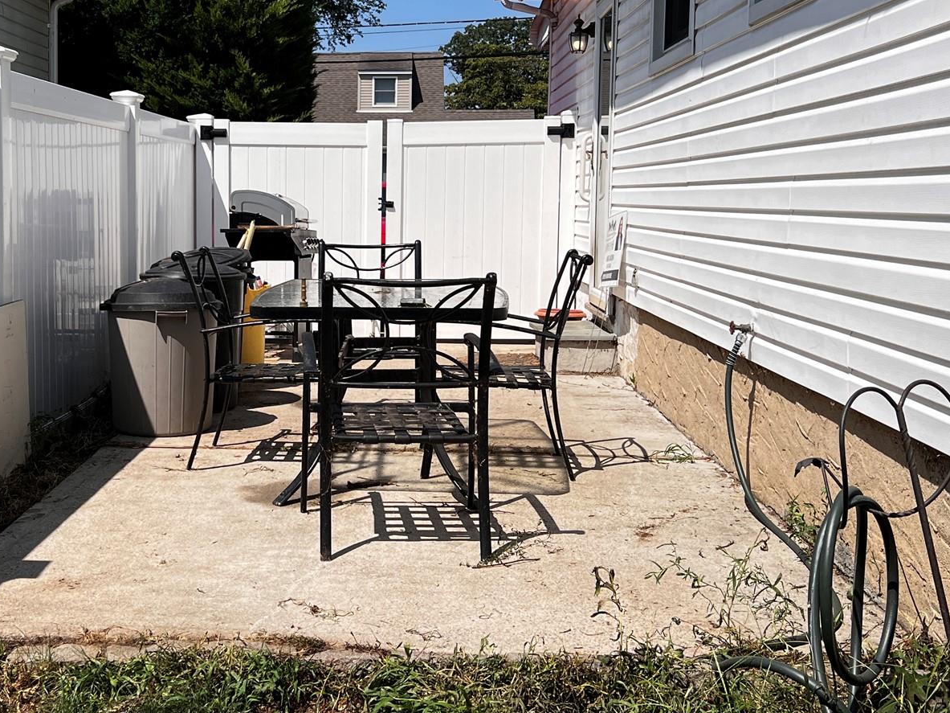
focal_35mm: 45
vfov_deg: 32.1
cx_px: 312
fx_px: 1235
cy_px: 282
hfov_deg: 41.5
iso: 50
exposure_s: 1/6993
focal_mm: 5.7
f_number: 1.5
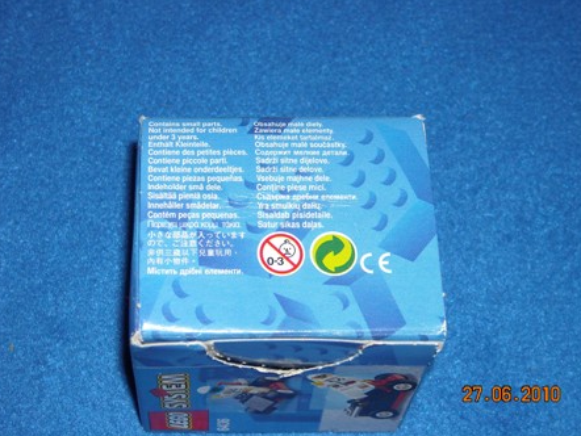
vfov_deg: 19.2
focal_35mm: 77
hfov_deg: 25.3
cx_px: 290
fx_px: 1293
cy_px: 219
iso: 200
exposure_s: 1/125
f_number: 3.9
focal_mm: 12.3
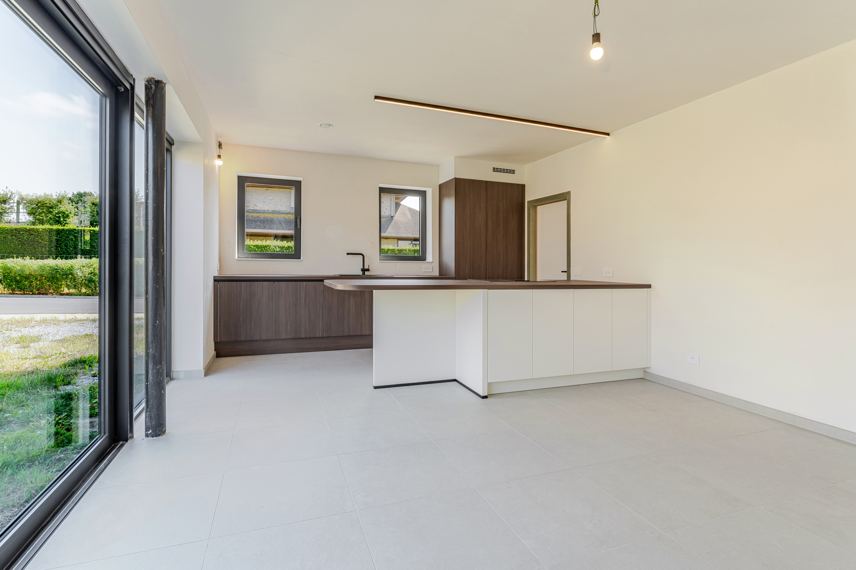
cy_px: 285
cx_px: 428
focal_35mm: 17
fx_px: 414
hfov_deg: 92.0
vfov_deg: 69.2
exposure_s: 1/30
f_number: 11
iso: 250
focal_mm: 17.4
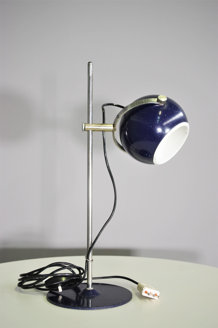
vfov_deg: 40.3
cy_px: 164
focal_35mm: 49
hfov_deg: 27.5
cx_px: 109
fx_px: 445
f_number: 4
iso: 1600
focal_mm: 32.5
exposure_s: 1/60
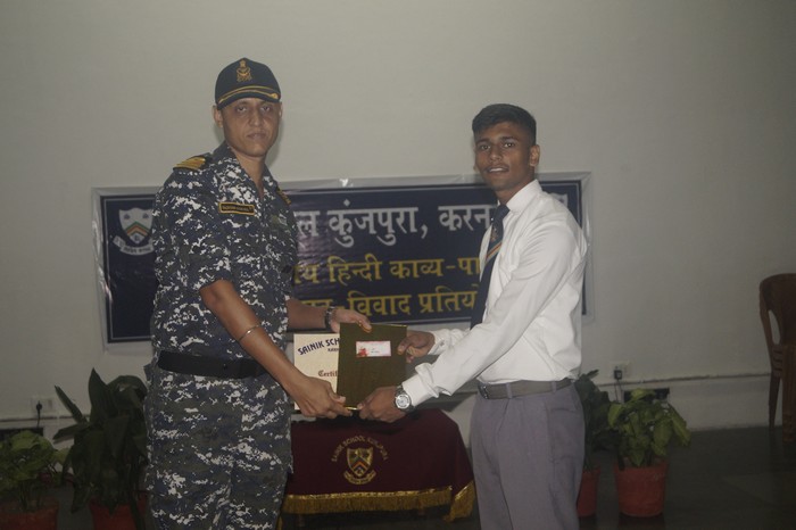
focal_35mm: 42
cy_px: 265
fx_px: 928
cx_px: 398
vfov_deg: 31.9
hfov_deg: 46.4
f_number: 4.5
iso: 800
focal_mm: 28
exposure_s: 1/100
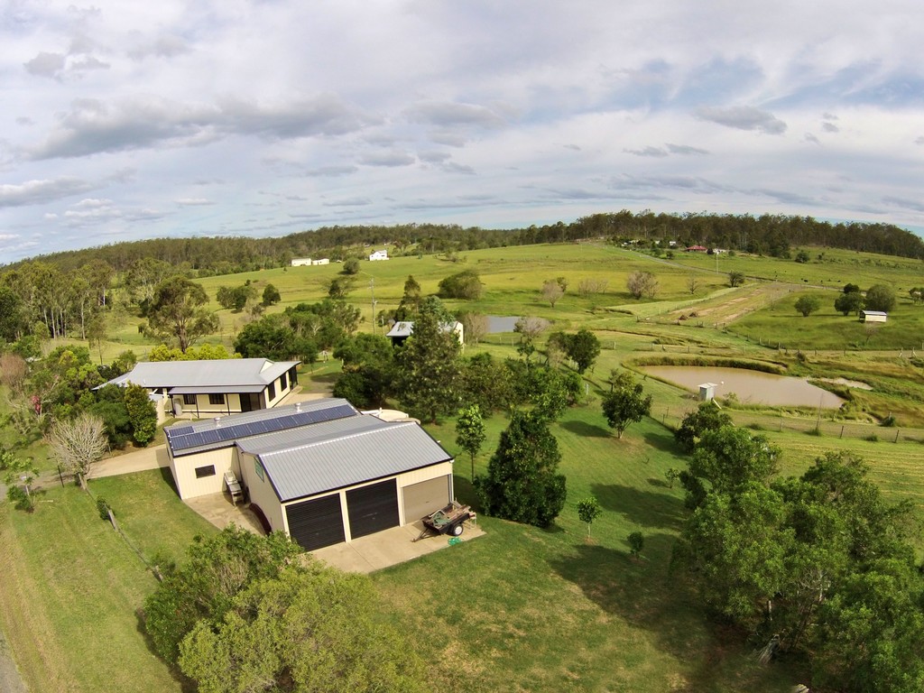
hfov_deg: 63.4
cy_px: 346
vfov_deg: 49.7
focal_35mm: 28
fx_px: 747
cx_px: 462
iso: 100
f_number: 2.8
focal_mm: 5
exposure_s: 1/1929
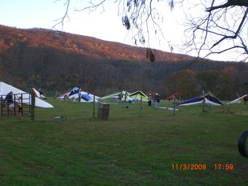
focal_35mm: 38
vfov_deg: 37.7
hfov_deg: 49.0
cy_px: 93
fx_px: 272
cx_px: 124
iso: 100
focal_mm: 6.3
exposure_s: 1/80
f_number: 3.1
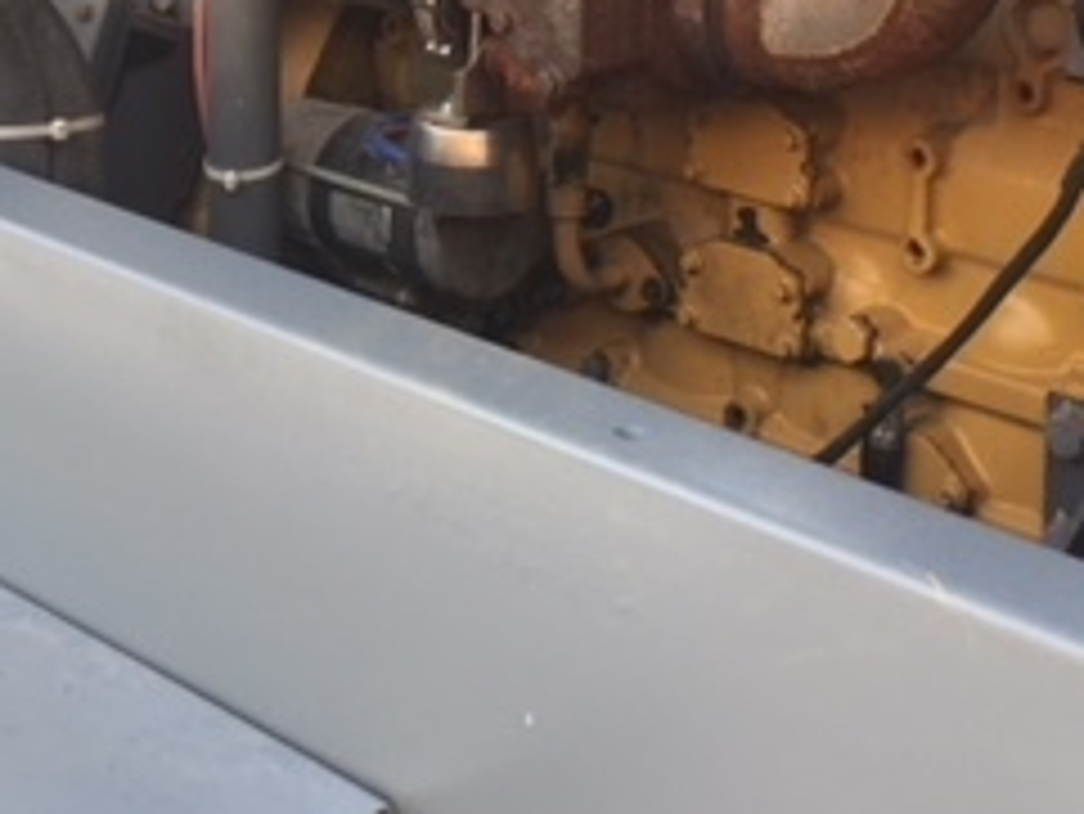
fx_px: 2412
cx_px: 499
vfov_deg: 18.1
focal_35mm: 77
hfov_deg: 25.3
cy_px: -198
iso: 32
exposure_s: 1/233
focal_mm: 4.15
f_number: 2.2
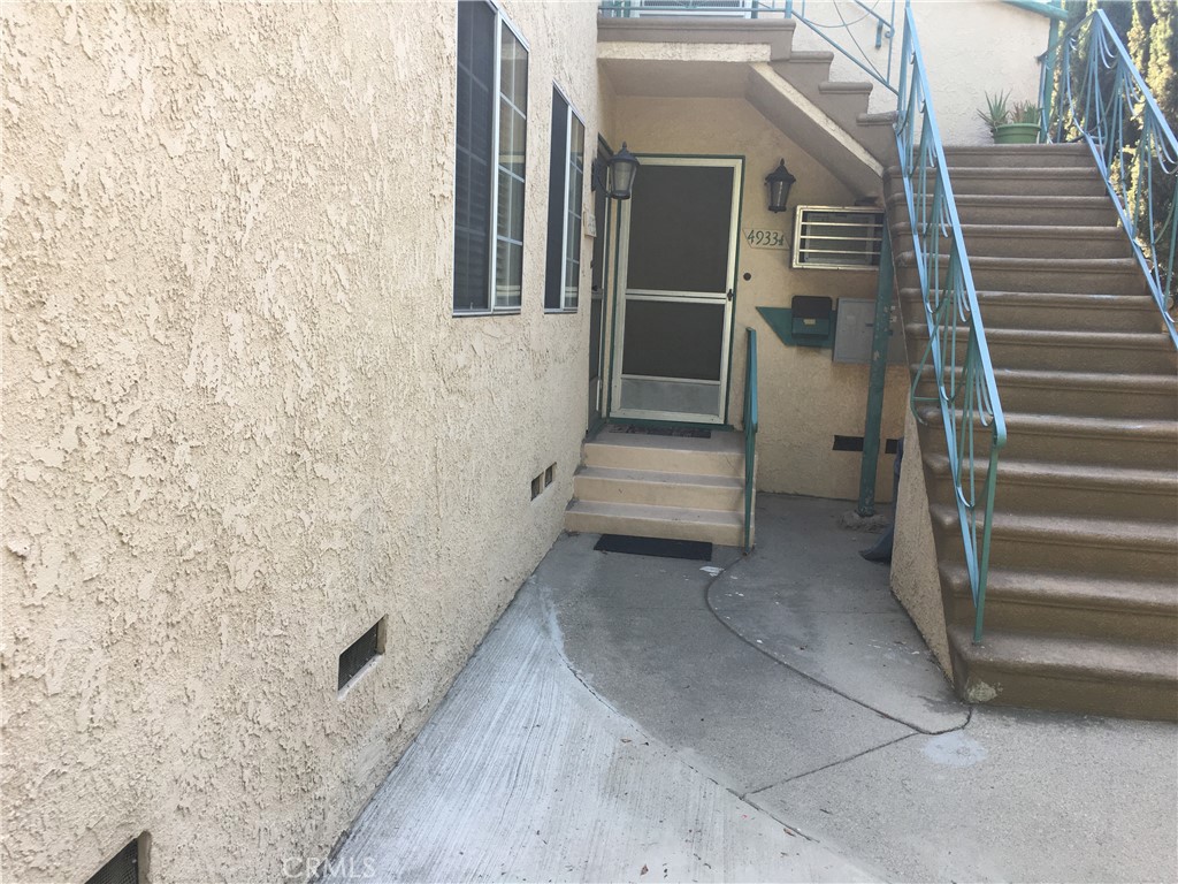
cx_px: 589
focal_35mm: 29
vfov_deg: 48.2
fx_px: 987
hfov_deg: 61.7
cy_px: 442
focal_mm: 4.15
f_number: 2.2
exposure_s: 1/120
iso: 40
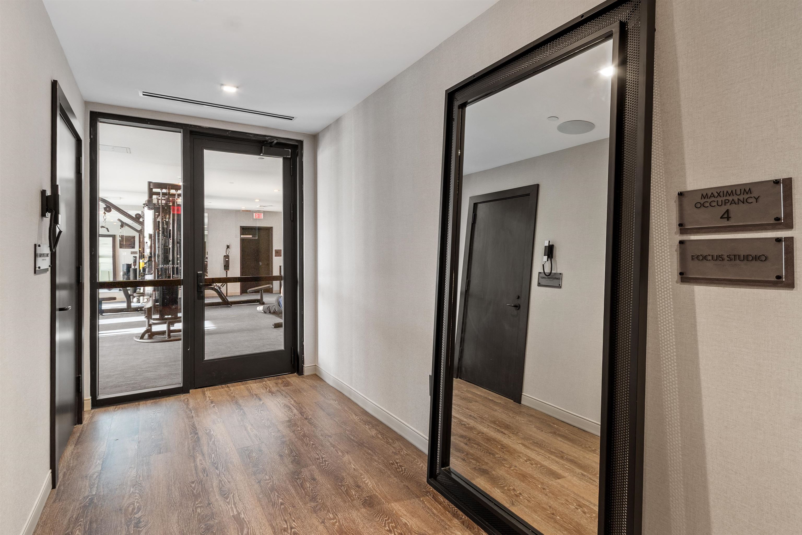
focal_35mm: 18
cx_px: 401
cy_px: 268
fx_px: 401
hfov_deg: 90.0
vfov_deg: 67.4
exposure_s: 3.2
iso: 320
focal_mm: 12
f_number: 8
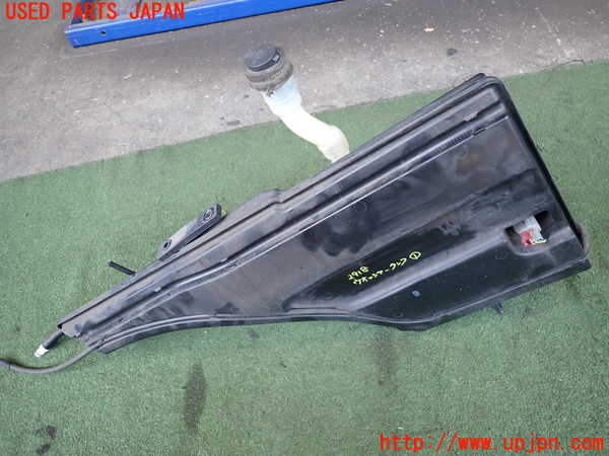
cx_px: 304
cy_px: 228
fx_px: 440
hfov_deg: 69.4
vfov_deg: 54.9
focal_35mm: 25
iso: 200
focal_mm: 4.5
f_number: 2
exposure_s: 1/80
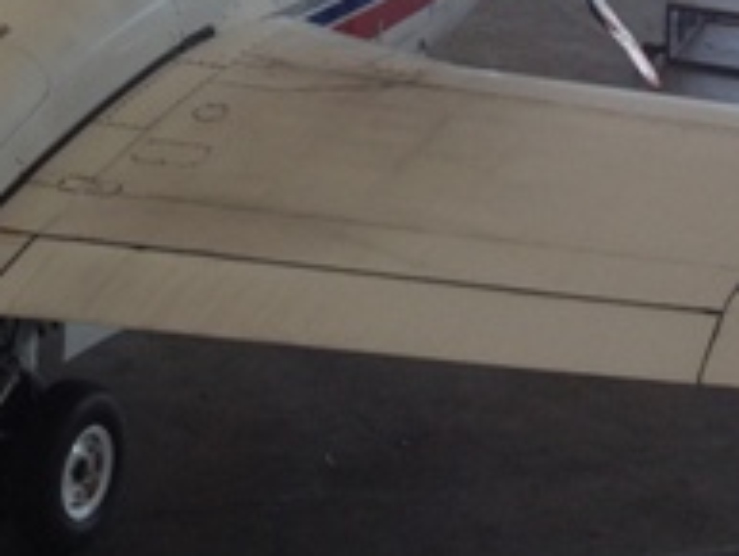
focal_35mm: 116
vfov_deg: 12.0
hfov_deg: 16.3
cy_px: -353
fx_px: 2478
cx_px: -146
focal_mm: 4.28
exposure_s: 1/120
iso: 64
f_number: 2.4
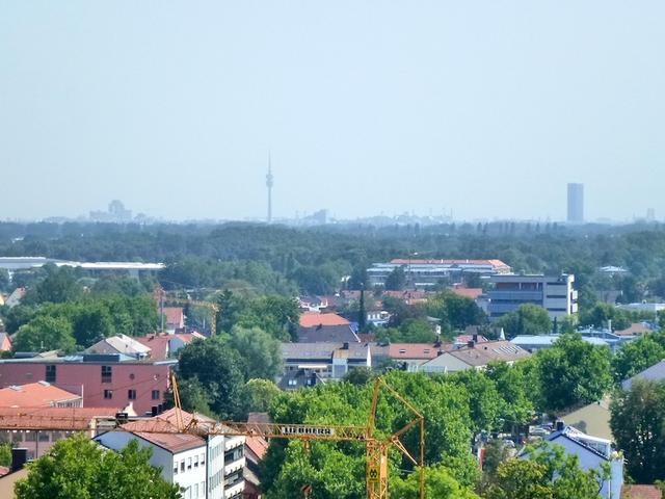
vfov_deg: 8.0
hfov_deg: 10.7
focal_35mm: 185
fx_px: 3554
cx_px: 332
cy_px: 250
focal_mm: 30.1
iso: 250
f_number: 5.4
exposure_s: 1/640
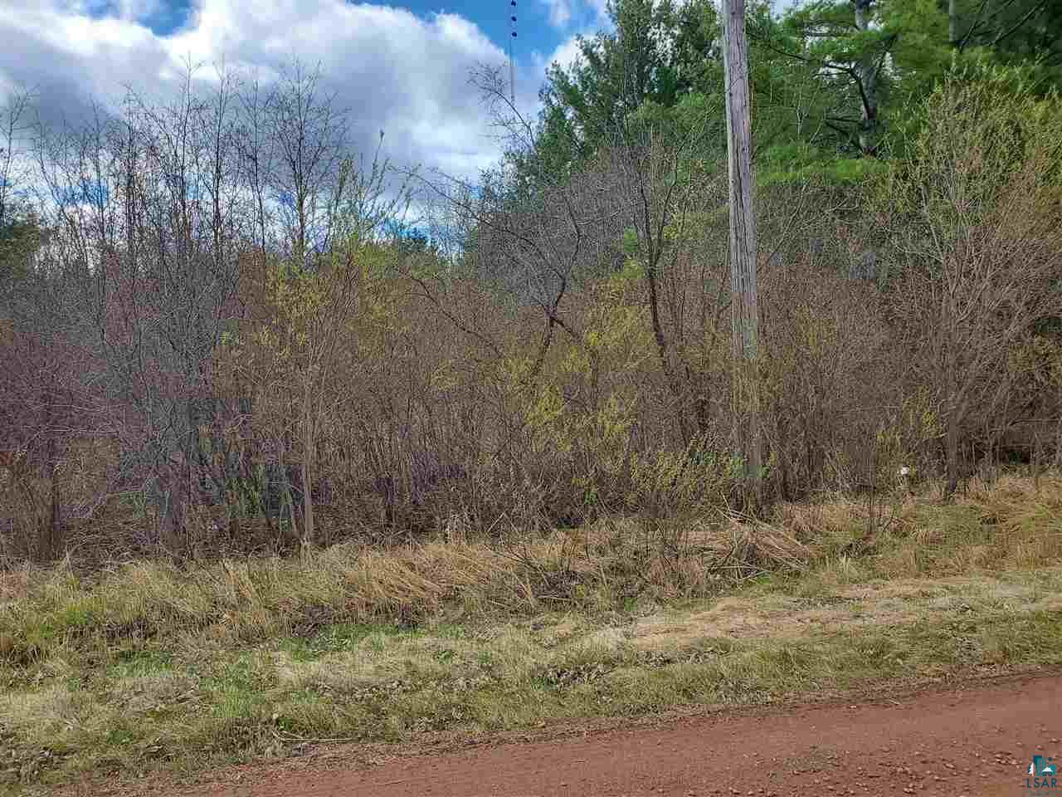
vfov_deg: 53.1
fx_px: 798
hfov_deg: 67.3
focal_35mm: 26
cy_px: 398
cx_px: 531
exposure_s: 1/991
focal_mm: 4.3
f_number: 2.4
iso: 50
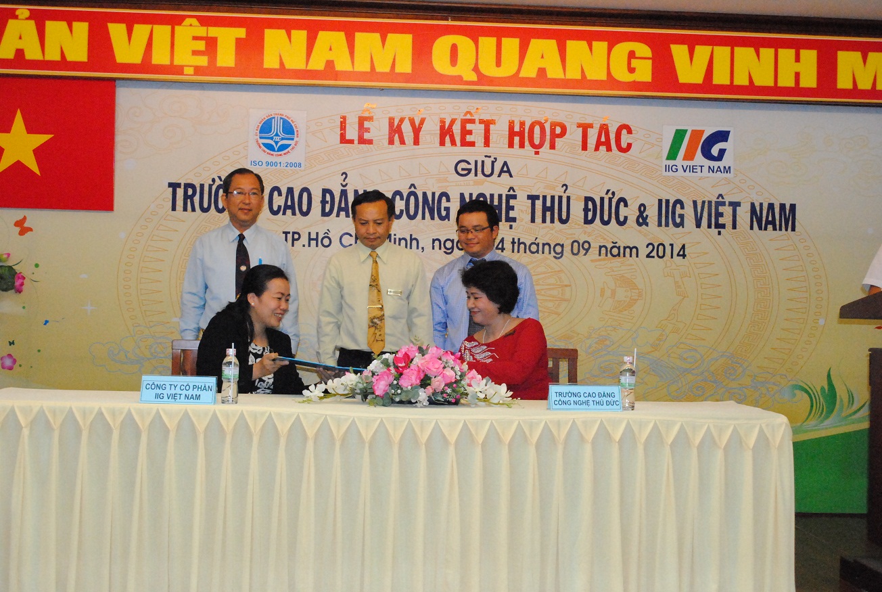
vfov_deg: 28.2
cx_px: 441
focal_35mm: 48
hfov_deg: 41.0
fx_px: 1178
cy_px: 296
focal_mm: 32
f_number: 7.1
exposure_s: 1/200
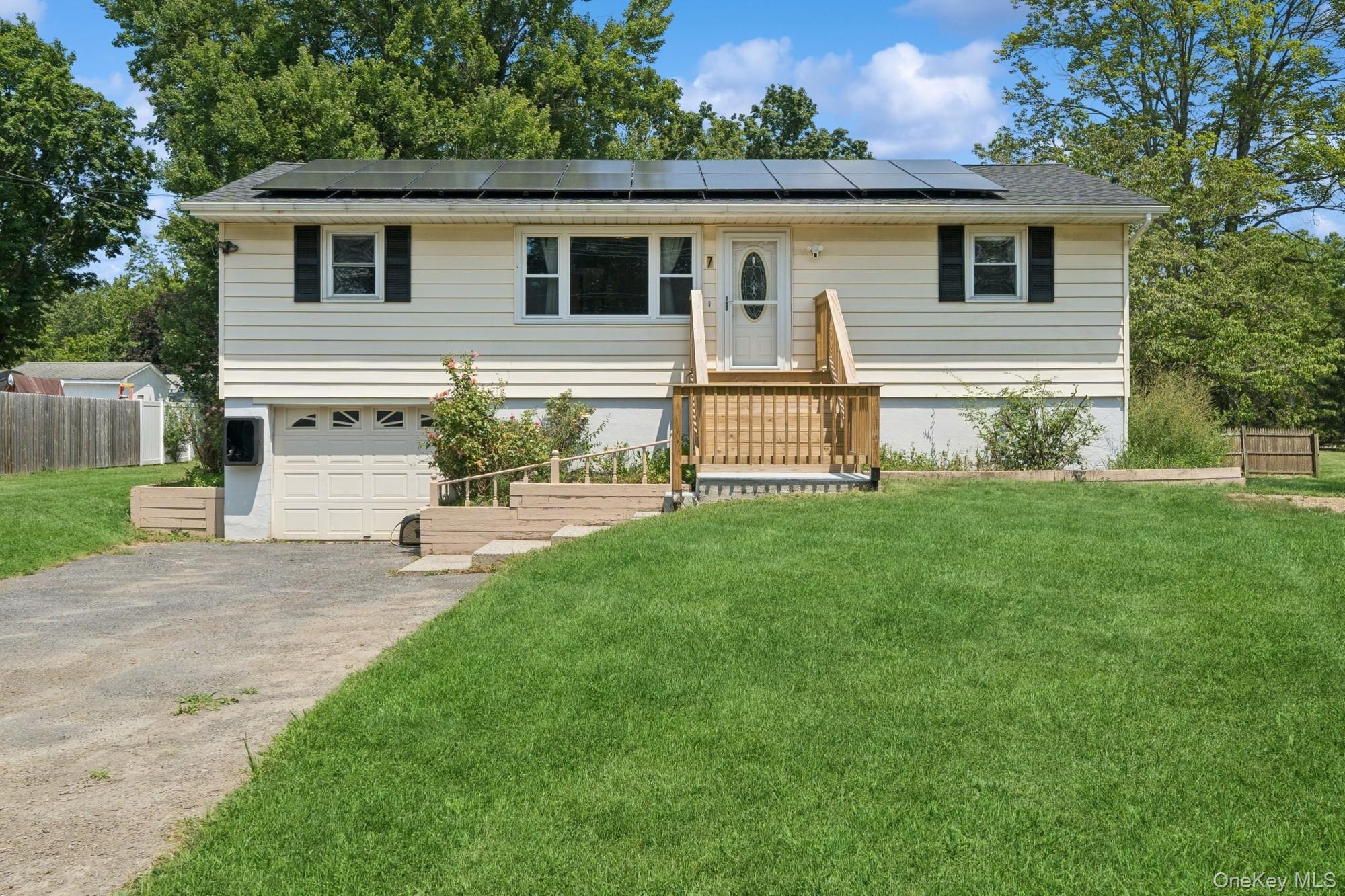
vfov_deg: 42.3
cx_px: 672
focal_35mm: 31
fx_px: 1158
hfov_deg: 60.3
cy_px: 448
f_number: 8
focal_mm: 21
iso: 200
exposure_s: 1/500
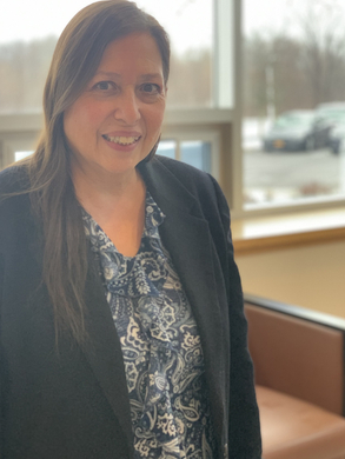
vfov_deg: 30.2
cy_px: 227
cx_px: 137
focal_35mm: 64
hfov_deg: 22.9
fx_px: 850
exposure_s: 1/60
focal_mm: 6
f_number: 2.4
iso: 160
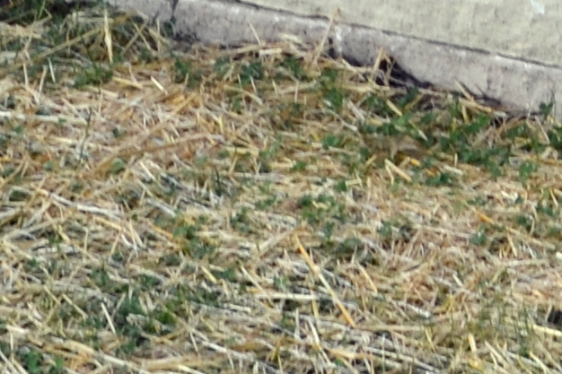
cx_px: 562
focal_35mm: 265
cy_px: -444
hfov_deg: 7.7
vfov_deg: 5.1
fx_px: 4136
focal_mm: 24
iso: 400
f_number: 8
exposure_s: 1/100
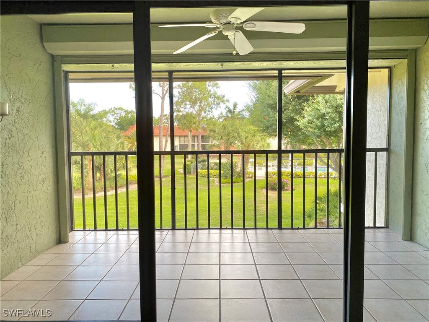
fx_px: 322
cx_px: 214
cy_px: 161
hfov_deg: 67.3
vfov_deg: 53.1
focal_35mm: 26
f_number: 1.8
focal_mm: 4.25
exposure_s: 1/120
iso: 80
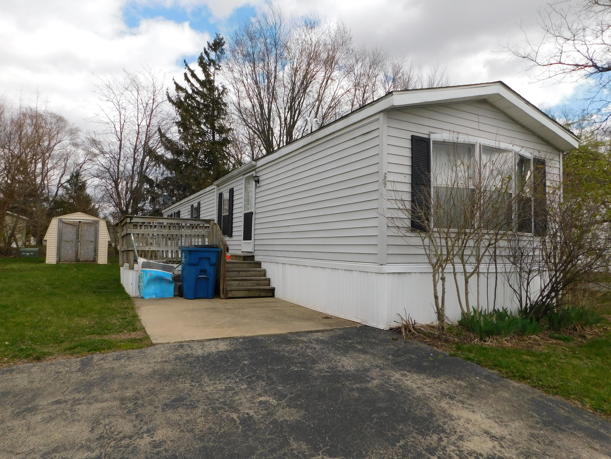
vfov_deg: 58.9
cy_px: 230
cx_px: 306
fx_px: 406
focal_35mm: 23
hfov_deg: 73.9
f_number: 3
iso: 125
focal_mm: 4
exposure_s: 1/1250
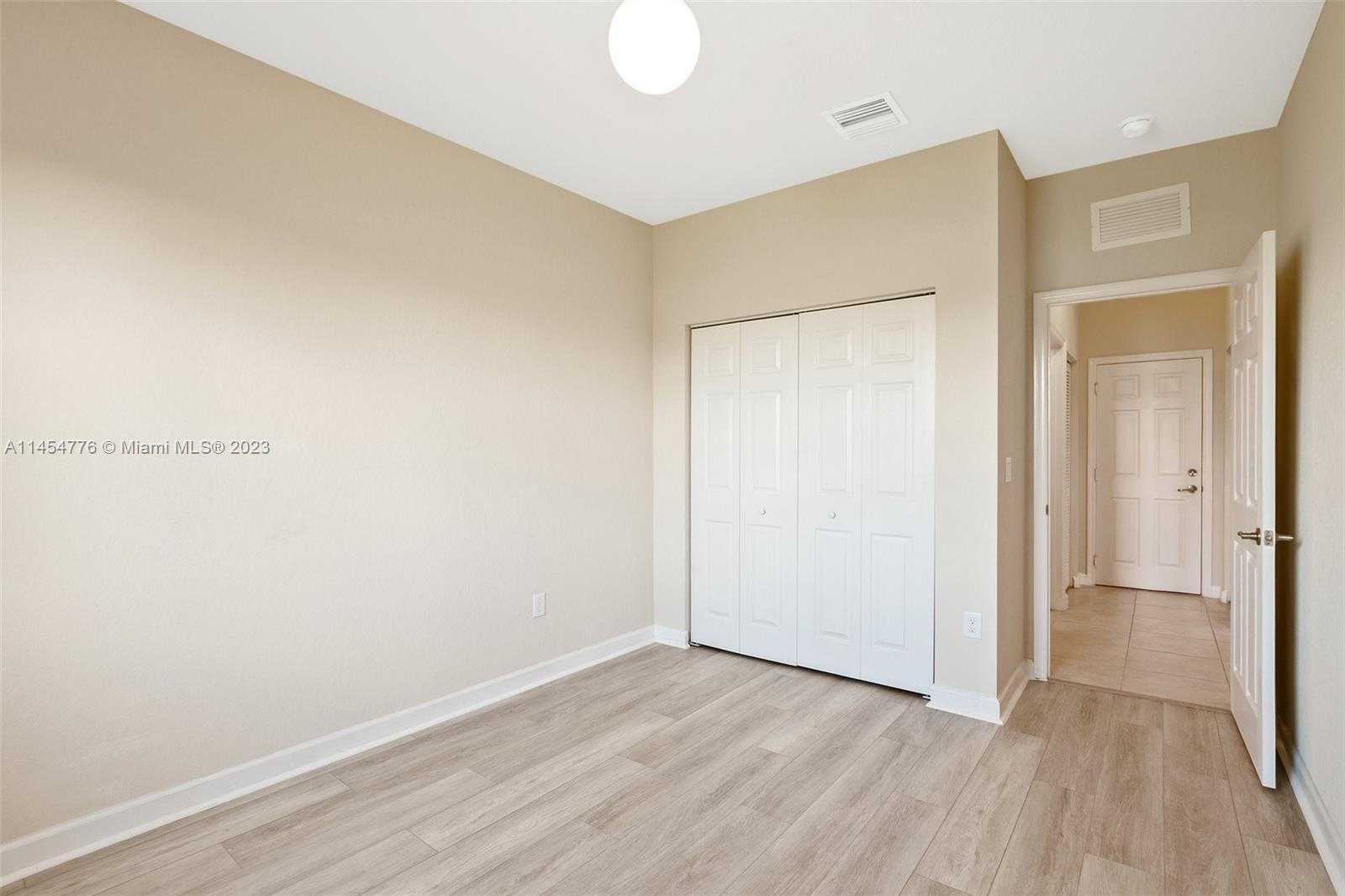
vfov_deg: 77.3
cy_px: 448
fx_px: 560
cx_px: 672
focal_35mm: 15
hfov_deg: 100.4
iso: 200
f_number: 8
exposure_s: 1/2
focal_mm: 10
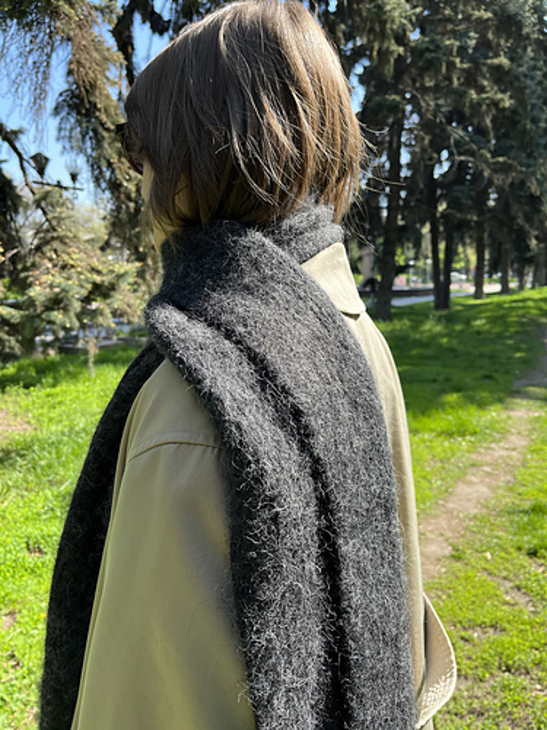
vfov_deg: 67.3
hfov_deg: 53.1
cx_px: 274
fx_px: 548
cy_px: 365
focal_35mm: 26
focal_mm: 5.1
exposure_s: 1/602
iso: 50
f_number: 1.6
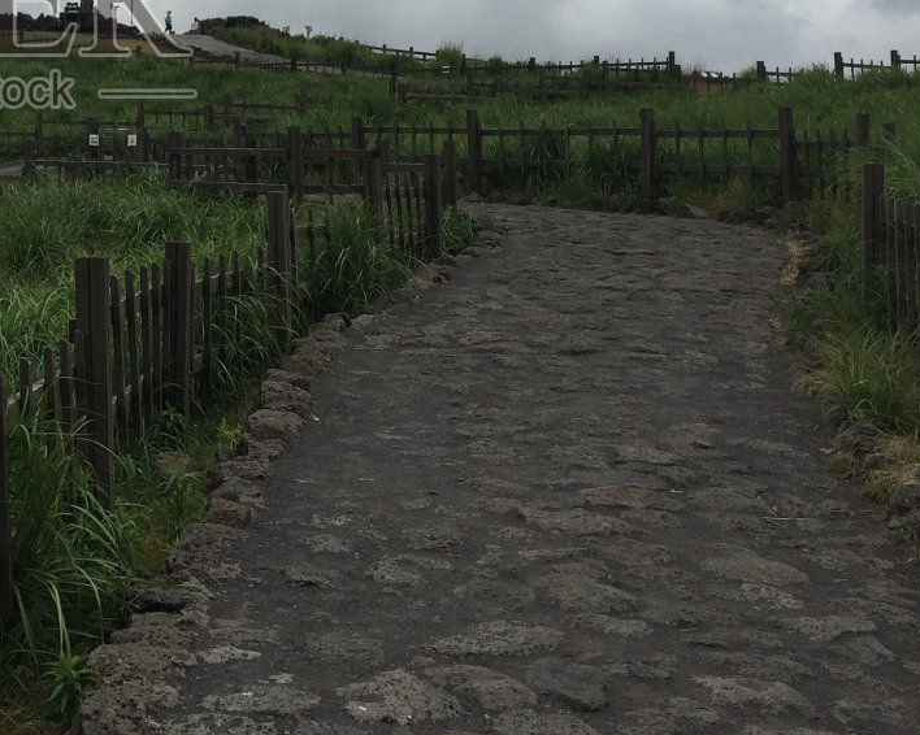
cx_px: -22
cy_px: 30
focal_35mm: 64
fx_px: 1742
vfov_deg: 23.0
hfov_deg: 27.7
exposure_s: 1/4405
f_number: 2.2
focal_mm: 4.15
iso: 32
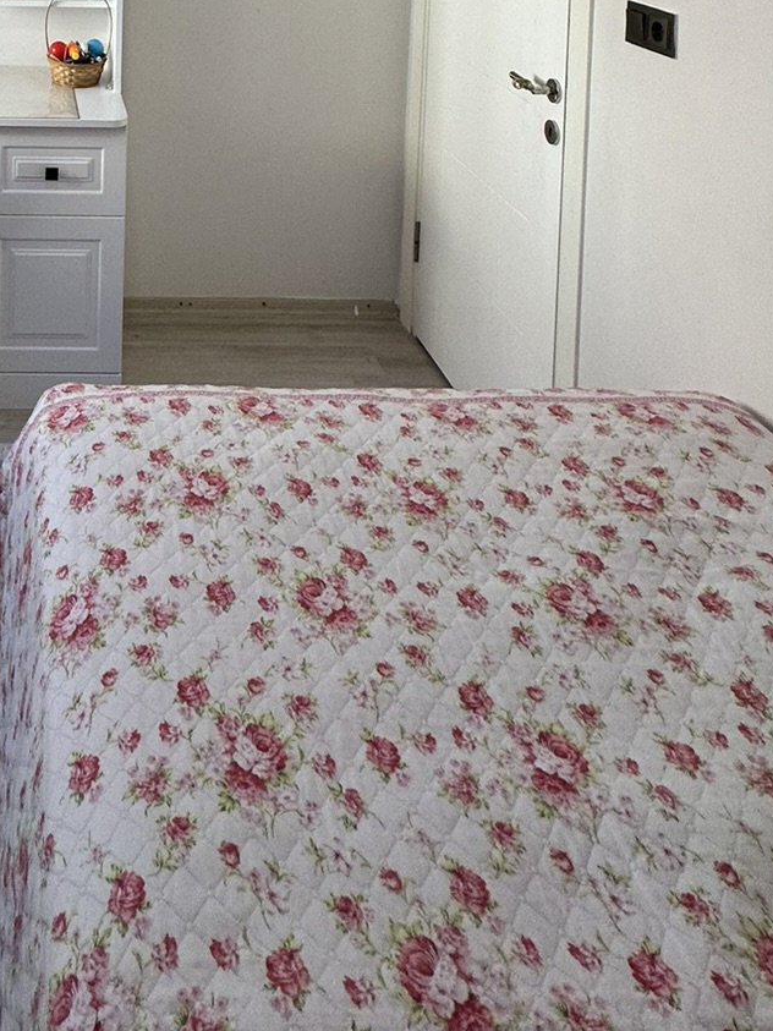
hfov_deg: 38.5
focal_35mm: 34
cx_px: 56
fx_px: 1013
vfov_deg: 38.8
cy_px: -220
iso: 100
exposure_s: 1/100
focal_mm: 2.22
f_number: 2.2
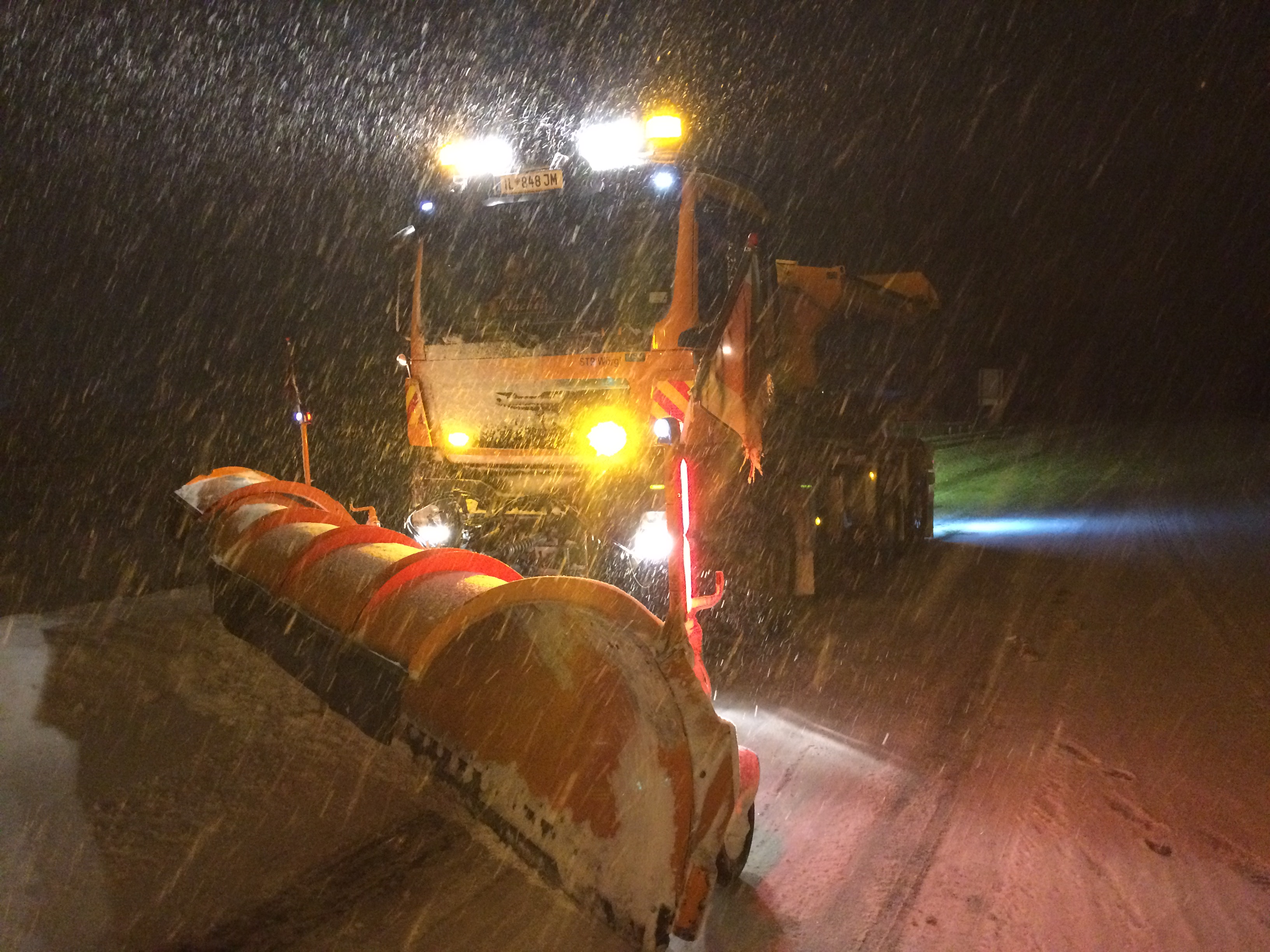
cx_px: 635
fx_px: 1064
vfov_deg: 48.2
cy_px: 476
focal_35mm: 29
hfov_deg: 61.7
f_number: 2.2
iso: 320
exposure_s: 1/17
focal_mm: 4.15
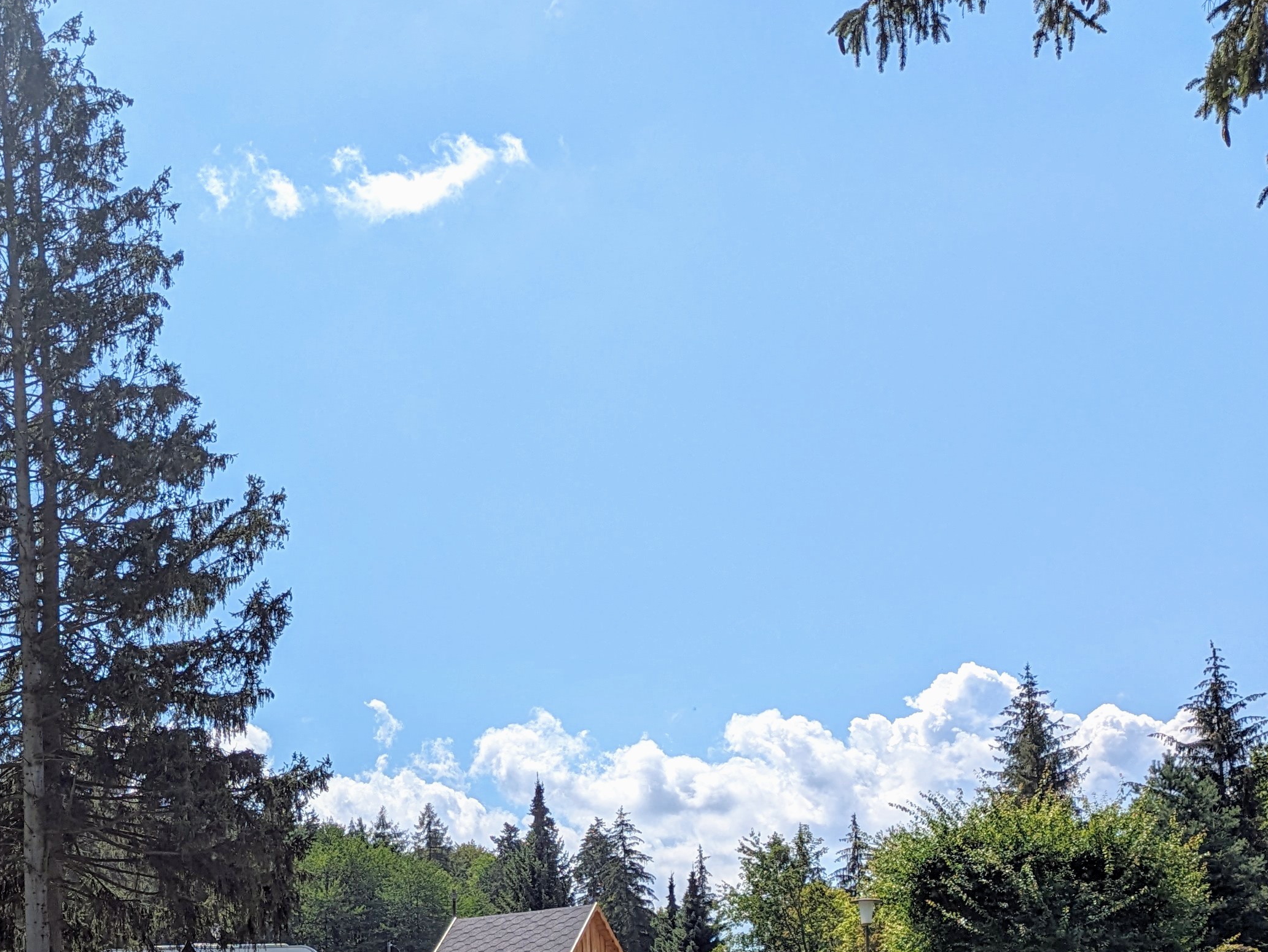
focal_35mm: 56
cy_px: 1003
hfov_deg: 33.6
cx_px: 304
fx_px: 2052
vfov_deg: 24.6
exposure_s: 1/3086
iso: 46
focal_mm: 5.43
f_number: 1.89
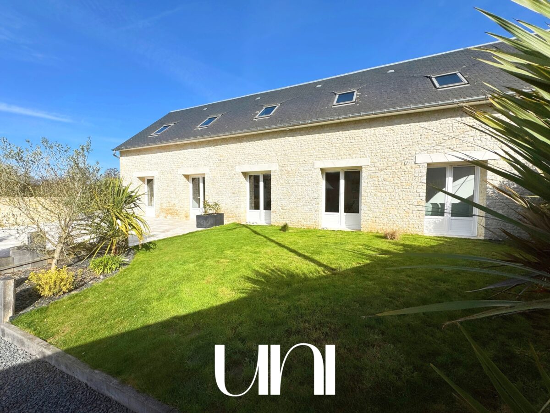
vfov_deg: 85.7
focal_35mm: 14
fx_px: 222
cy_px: 206
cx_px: 275
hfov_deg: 102.1
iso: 50
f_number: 2.2
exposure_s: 1/3906
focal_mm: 2.22
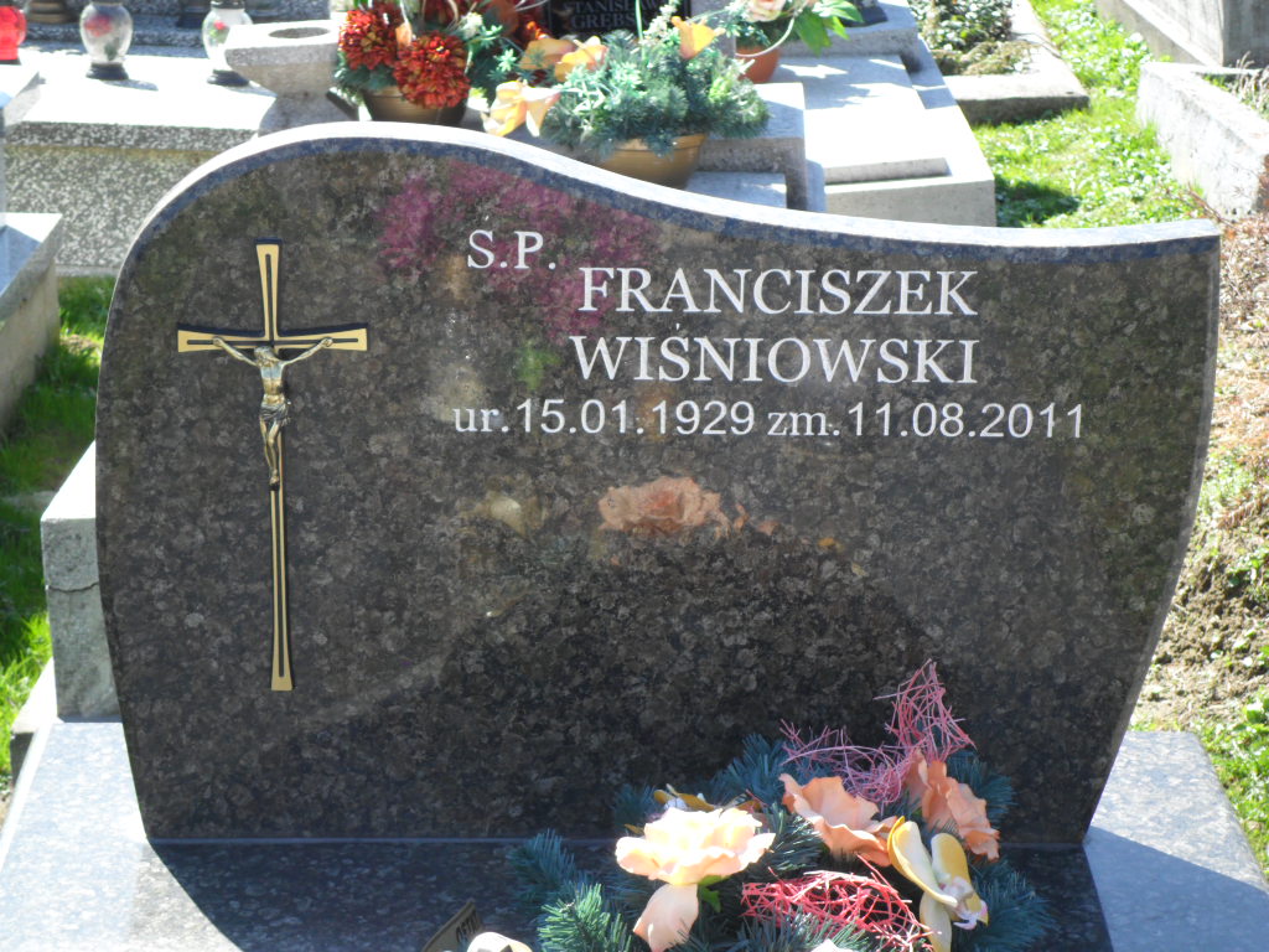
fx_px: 3959
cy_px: 476
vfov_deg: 13.7
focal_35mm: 108
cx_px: 634
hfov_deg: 18.2
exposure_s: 1/90
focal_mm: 19.6
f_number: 5
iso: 100
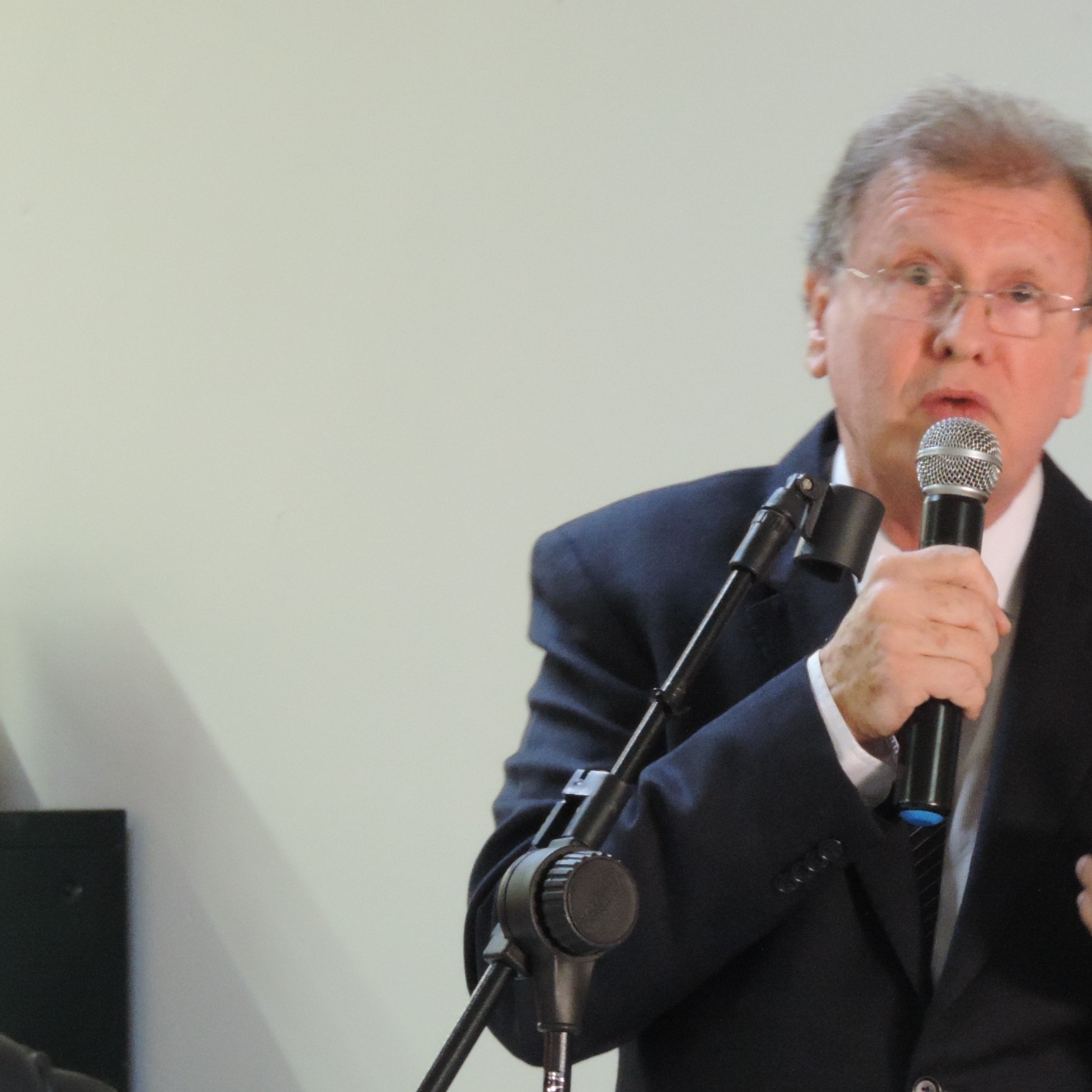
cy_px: 693
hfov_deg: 5.3
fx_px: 11742
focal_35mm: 329
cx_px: 896
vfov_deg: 5.3
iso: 800
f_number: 4.6
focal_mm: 35.6
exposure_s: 1/13
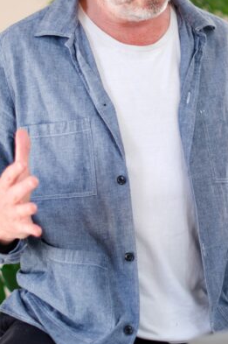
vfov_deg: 14.0
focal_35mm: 147
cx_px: 223
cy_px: 153
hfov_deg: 9.3
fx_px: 1400
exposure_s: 1/1250
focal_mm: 50
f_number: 1.8
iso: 640
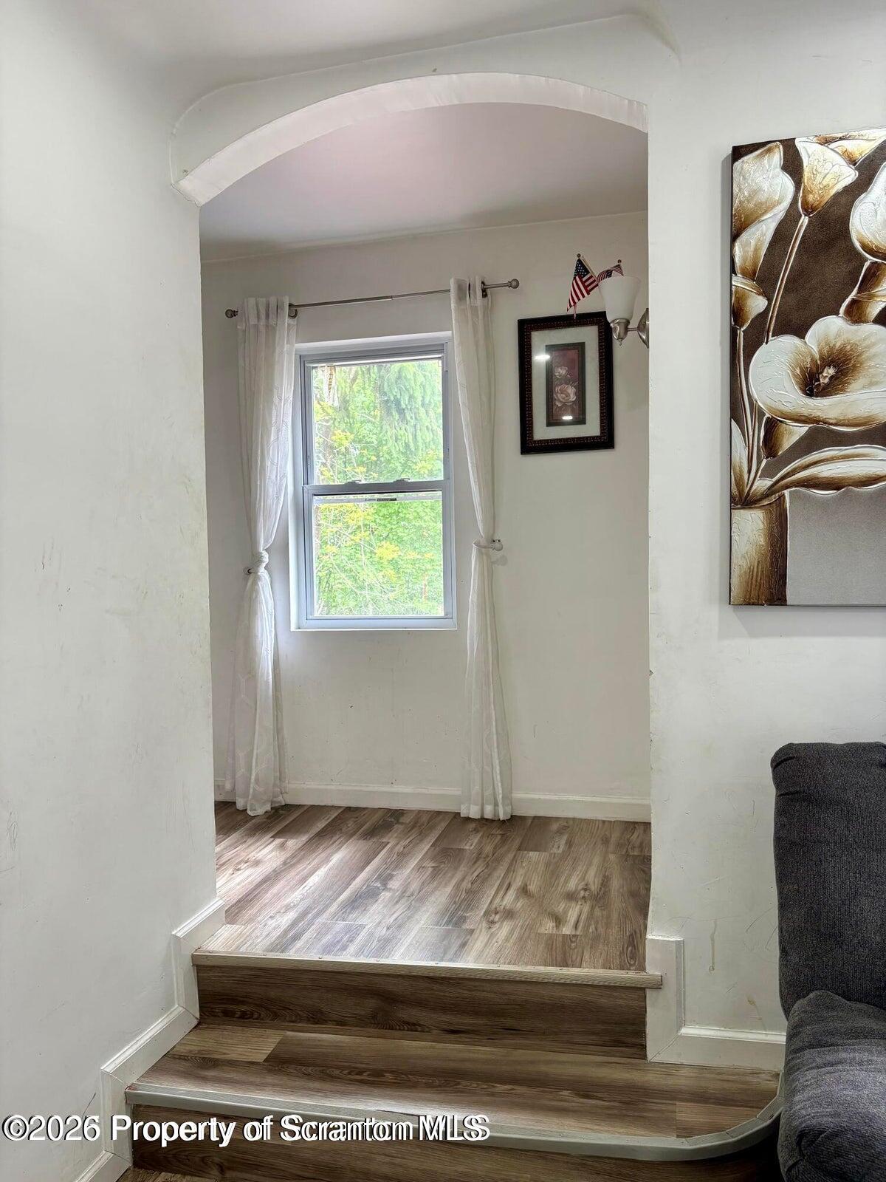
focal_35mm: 26
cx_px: 443
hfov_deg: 53.1
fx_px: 887
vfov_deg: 67.3
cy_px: 591
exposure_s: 1/121
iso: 80
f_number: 1.6
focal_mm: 5.96
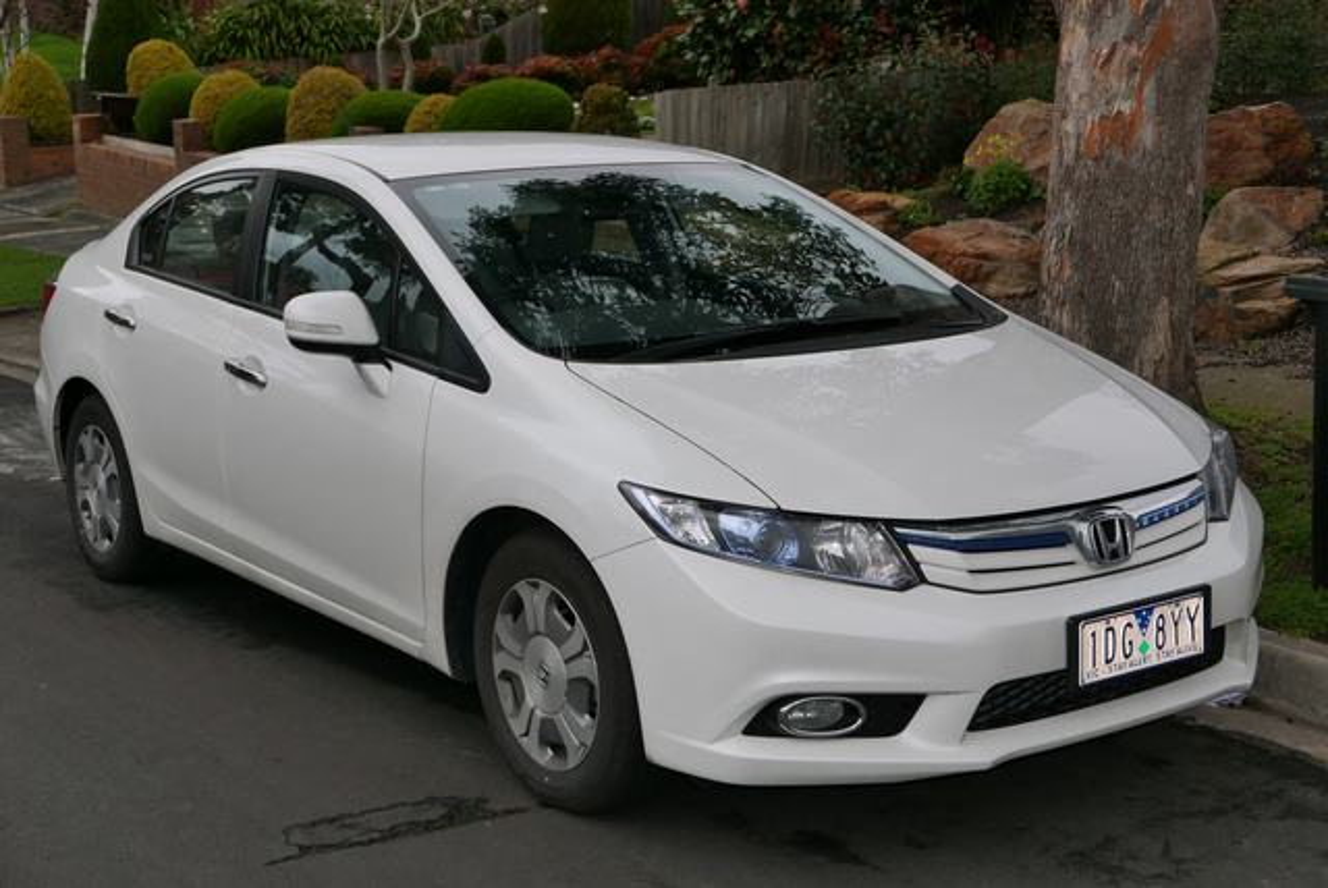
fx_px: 1994
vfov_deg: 25.1
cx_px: 664
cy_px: 444
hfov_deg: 36.8
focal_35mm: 54
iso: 200
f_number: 5.6
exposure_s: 1/250
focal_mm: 24.5
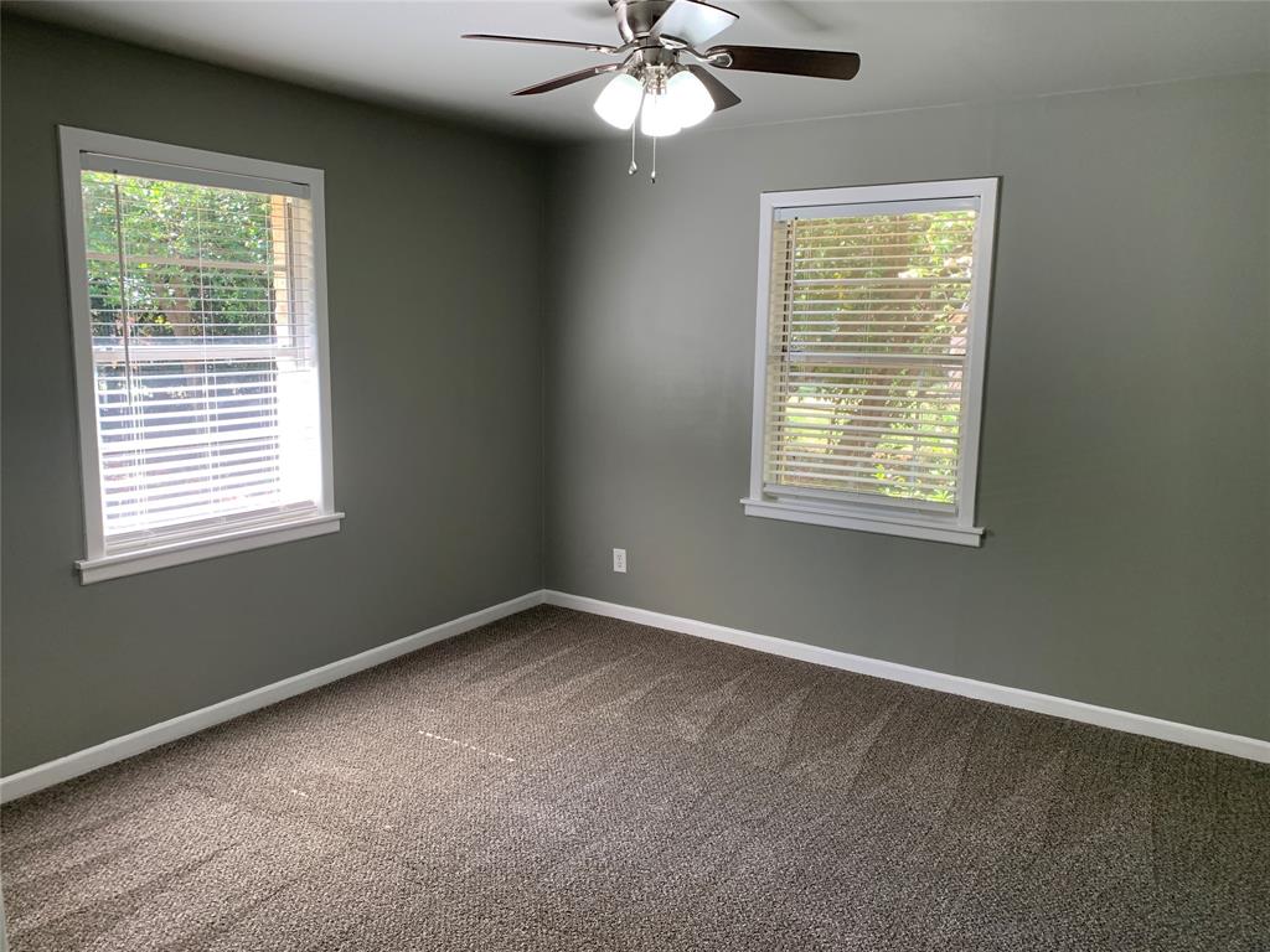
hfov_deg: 67.3
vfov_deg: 53.1
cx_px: 635
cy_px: 476
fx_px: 954
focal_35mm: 26
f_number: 1.8
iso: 100
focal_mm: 4.25
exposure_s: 1/121
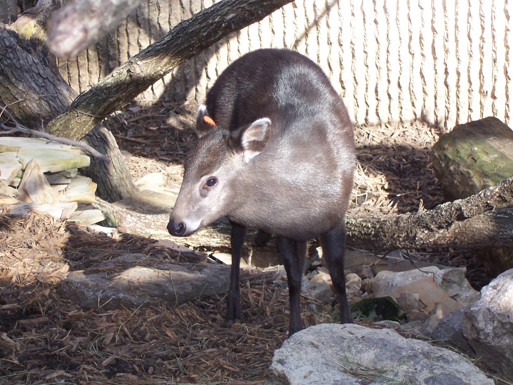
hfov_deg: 16.1
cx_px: 256
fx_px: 1808
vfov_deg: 12.1
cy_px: 192
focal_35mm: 122
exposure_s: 1/180
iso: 140
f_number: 4
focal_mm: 21
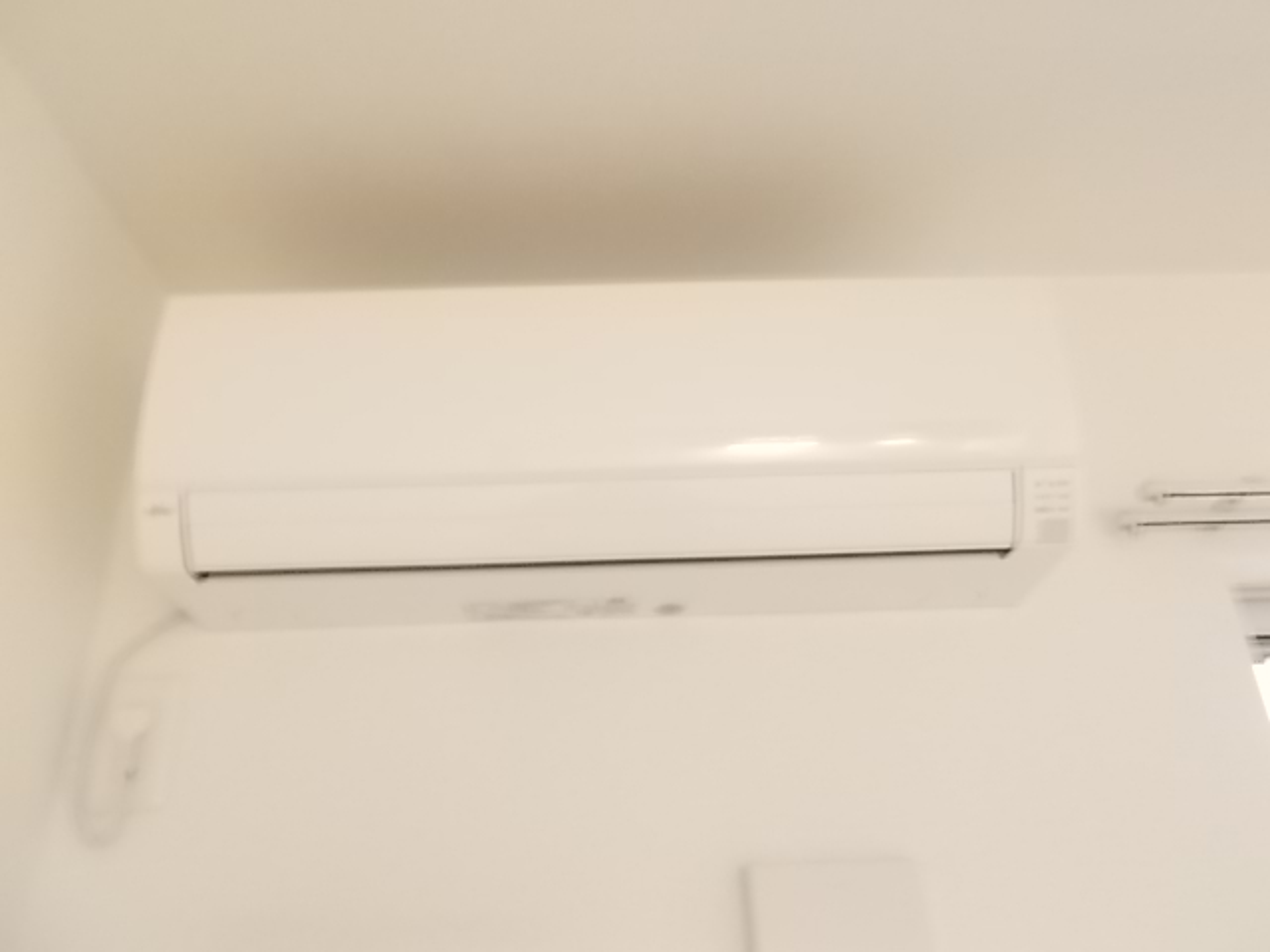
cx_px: 635
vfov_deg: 53.1
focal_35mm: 26
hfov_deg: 67.3
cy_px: 476
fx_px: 954
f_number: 3.2
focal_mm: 4.6
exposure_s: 1/2
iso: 400
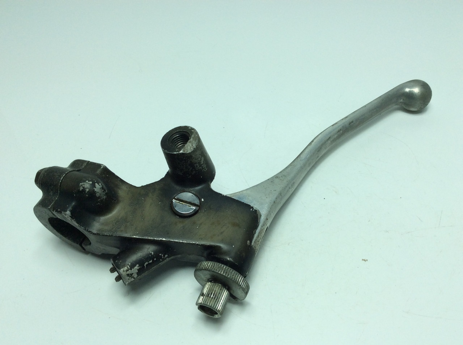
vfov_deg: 44.1
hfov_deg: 56.9
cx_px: 232
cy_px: 172
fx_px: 427
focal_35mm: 32
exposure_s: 1/583
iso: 32
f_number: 2.4
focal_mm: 3.3
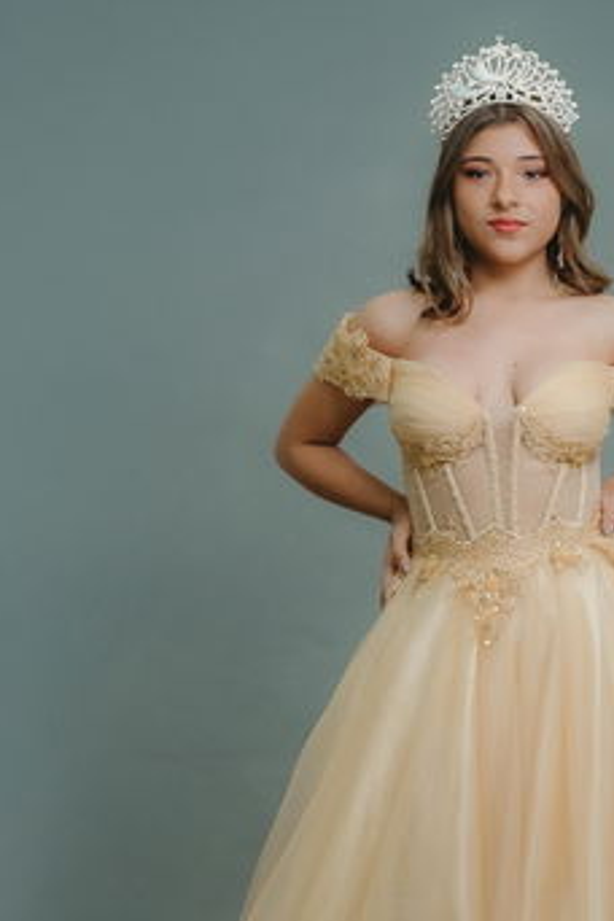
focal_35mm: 93
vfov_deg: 21.7
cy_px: 695
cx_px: 517
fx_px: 2379
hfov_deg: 14.6
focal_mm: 35
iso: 800
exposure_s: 1/125
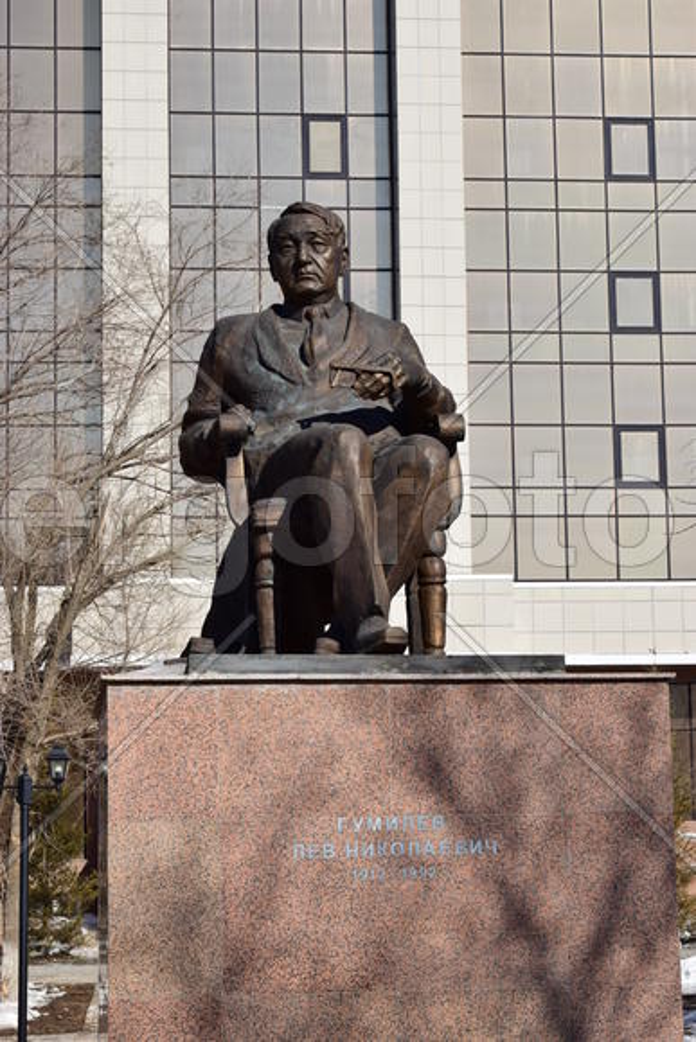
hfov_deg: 17.5
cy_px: 521
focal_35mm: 78
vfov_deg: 26.0
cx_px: 348
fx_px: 2260
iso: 100
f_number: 9
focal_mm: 52
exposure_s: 1/320
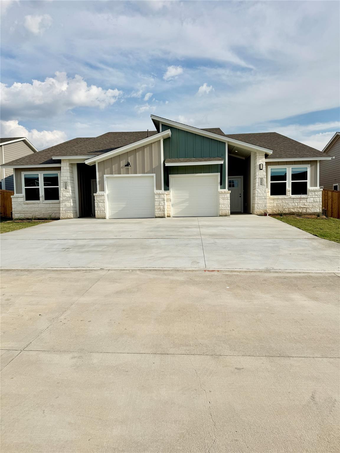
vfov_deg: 71.6
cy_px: 226
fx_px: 314
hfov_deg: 56.8
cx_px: 170
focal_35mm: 24
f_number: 1.78
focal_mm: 6.76
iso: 80
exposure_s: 1/10417
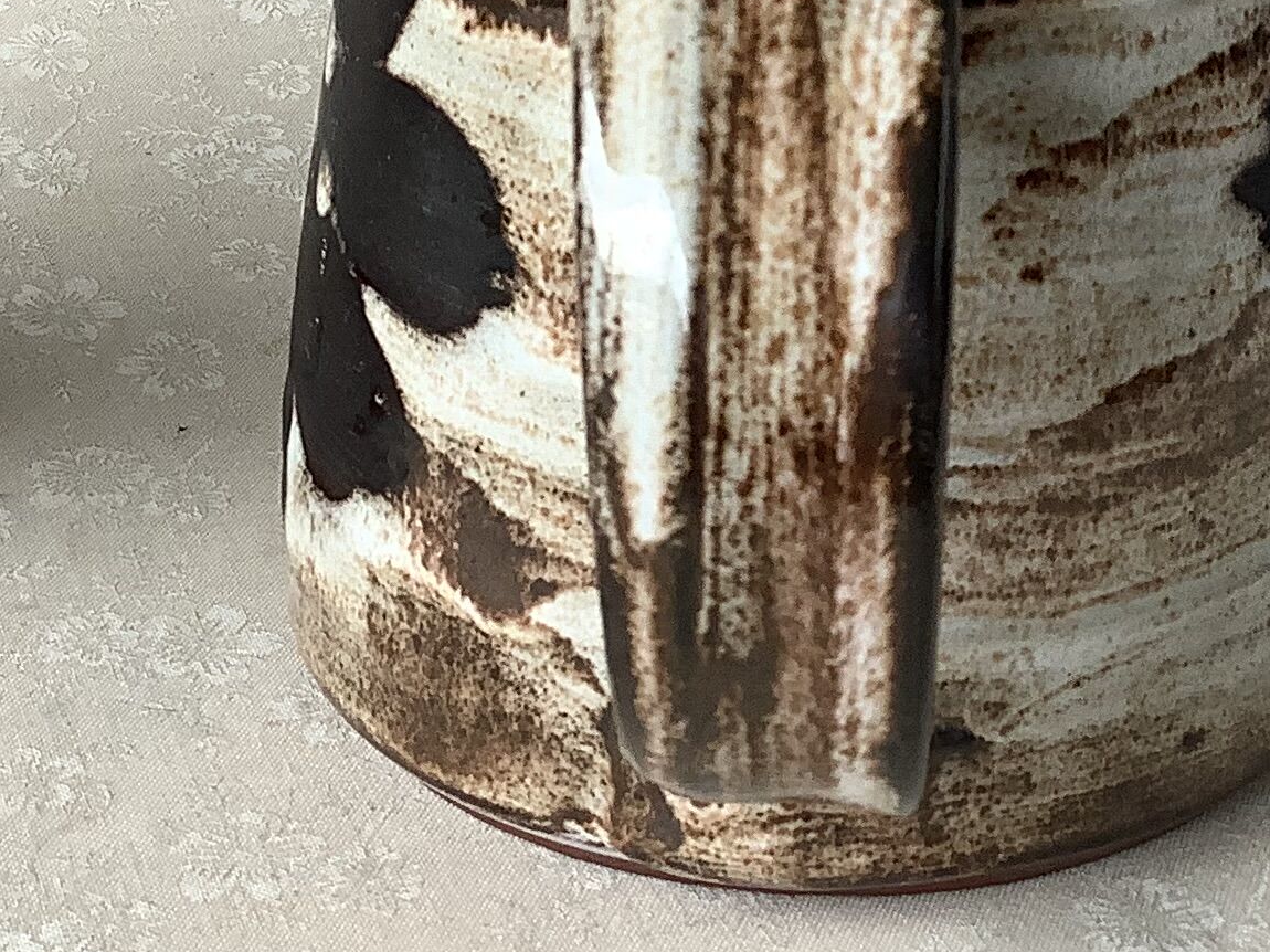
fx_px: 3228
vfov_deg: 16.5
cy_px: 34
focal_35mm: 88
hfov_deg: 22.2
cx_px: 847
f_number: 2.4
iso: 50
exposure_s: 1/120
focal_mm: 3.3
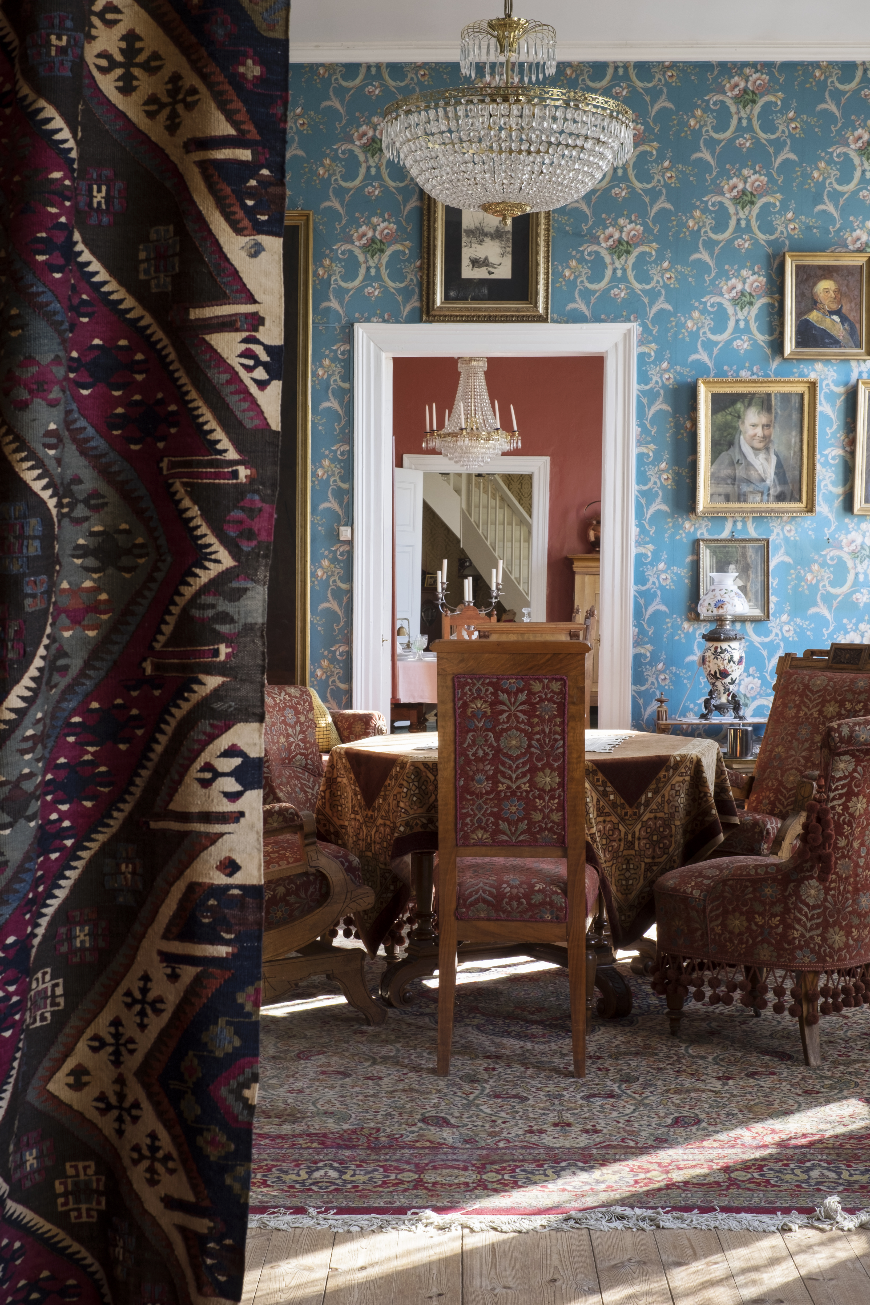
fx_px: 1921
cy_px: 652
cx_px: 435
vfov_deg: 37.5
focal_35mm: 53
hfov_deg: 25.5
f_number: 10
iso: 200
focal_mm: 35
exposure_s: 1/4
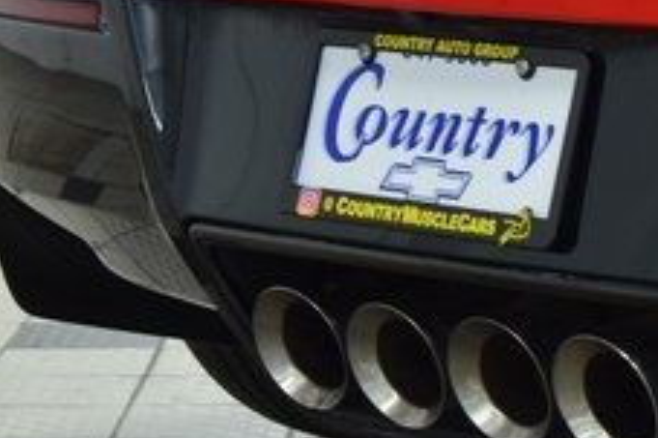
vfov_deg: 7.7
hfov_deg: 11.3
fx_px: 3251
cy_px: 74
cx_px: 786
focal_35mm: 178
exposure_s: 1/60
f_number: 5
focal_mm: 42
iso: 1600
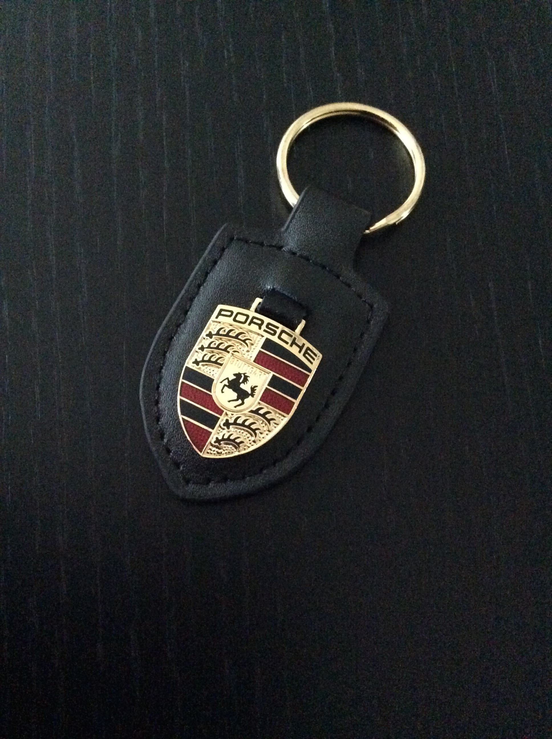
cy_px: 370
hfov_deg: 42.8
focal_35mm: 33
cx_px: 276
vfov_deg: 55.4
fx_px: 703
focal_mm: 3.3
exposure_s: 1/15
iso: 800
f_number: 2.4
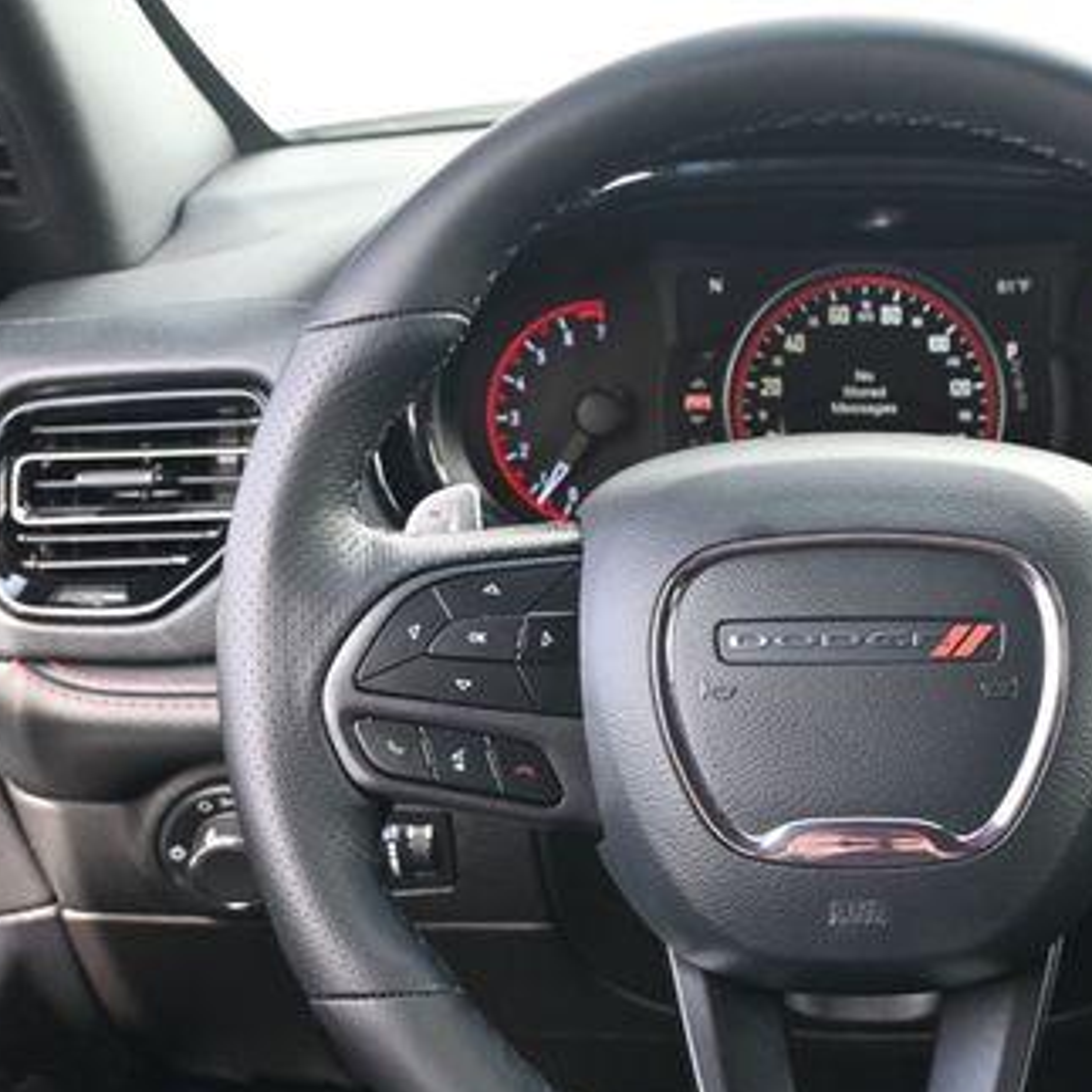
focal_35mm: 69
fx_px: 2478
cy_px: 663
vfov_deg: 24.8
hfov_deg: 24.5
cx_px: 865
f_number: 4.5
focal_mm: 27.5
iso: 640
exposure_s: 1/125
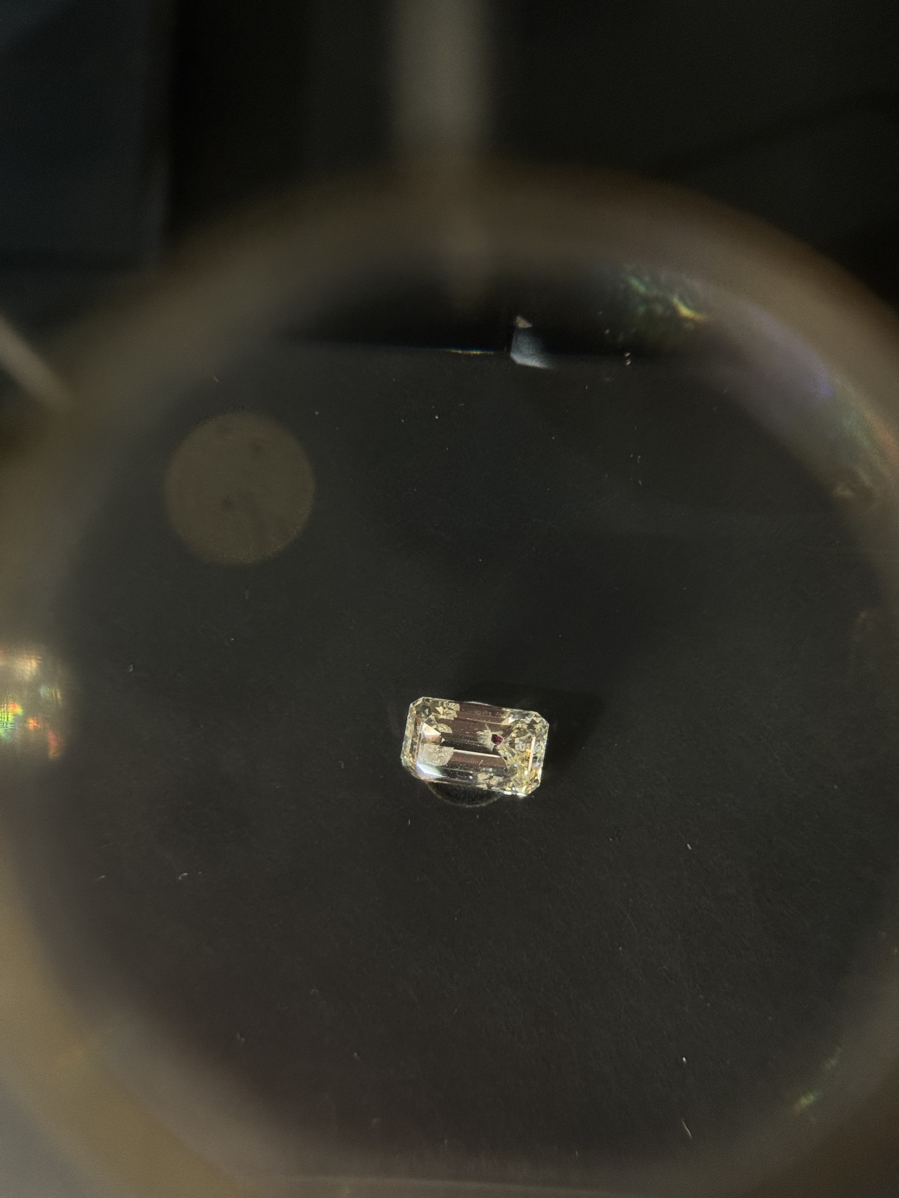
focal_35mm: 48
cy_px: 599
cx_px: 450
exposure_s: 1/35
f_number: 1.78
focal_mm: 6.76
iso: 400
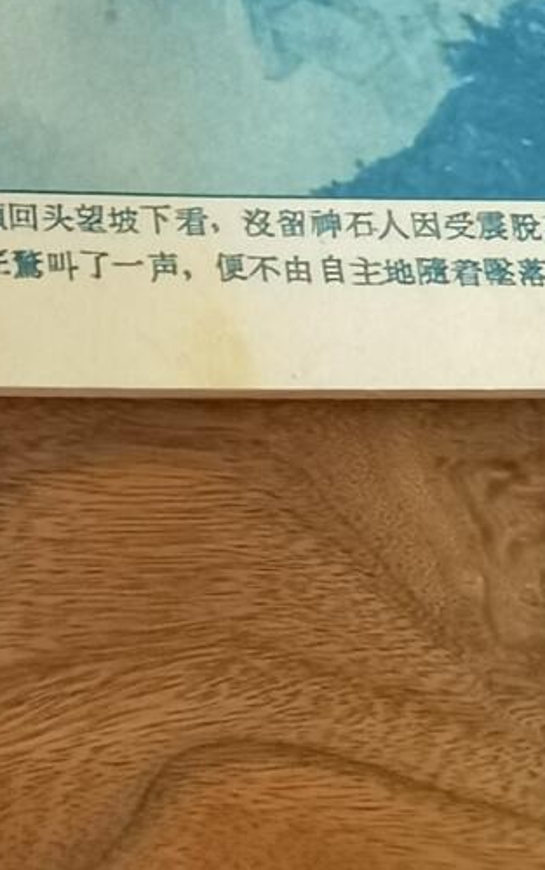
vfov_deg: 17.8
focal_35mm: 103
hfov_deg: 12.4
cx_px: -96
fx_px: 2445
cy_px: -485
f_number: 2.2
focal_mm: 2.26
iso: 200
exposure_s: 1/40
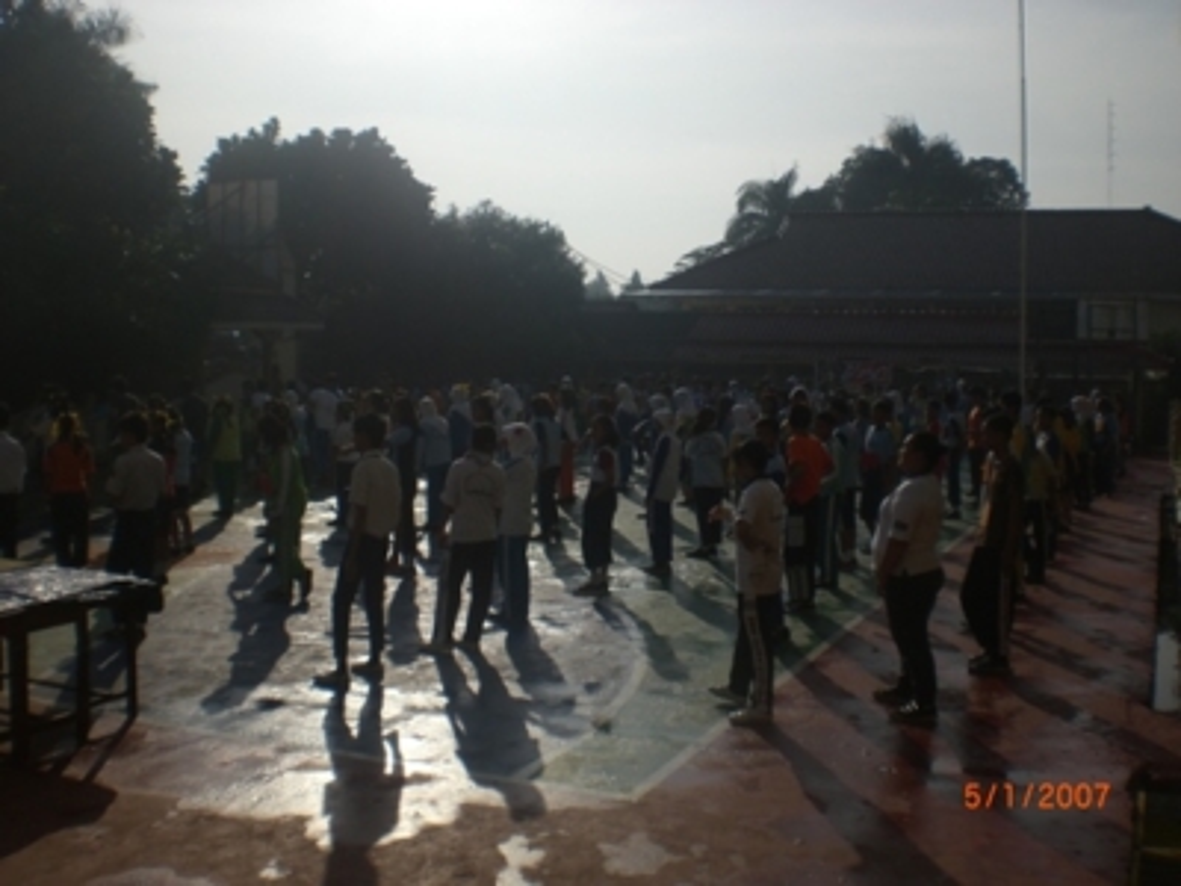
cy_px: 443
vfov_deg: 37.7
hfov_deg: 49.0
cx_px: 590
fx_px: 1296
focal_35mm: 38
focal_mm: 6.3
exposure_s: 1/1600
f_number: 4.4
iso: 50
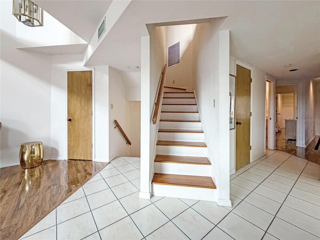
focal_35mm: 14
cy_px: 120
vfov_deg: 85.7
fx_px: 129
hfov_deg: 102.1
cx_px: 160
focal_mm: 2.22
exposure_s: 1/120
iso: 320
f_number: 2.2
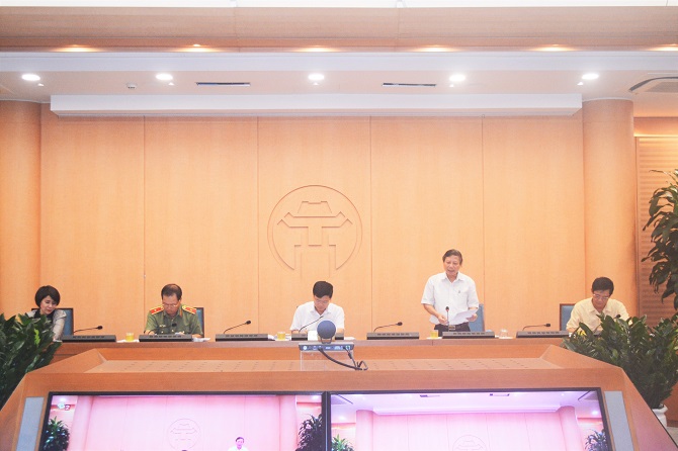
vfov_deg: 28.0
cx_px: 339
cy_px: 226
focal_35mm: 48
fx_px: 904
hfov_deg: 41.1
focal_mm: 32
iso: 1000
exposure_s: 1/60
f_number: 4.8
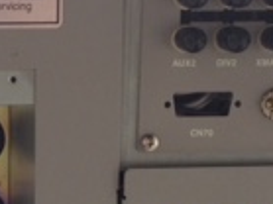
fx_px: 1056
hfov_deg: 14.3
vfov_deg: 11.0
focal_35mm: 134
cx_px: -39
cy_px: 202
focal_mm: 4.15
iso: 40
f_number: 2.2
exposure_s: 1/60
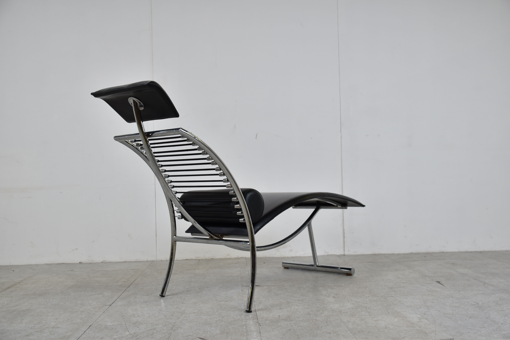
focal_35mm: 36
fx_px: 510
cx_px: 255
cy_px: 170
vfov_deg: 36.9
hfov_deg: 53.1
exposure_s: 1/80
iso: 160
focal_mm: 24
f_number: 3.8
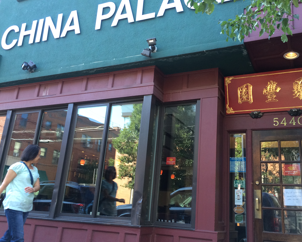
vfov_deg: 43.4
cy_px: 118
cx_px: 174
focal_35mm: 34
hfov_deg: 52.6
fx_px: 304
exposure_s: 1/120
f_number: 2.2
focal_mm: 4.15
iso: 64
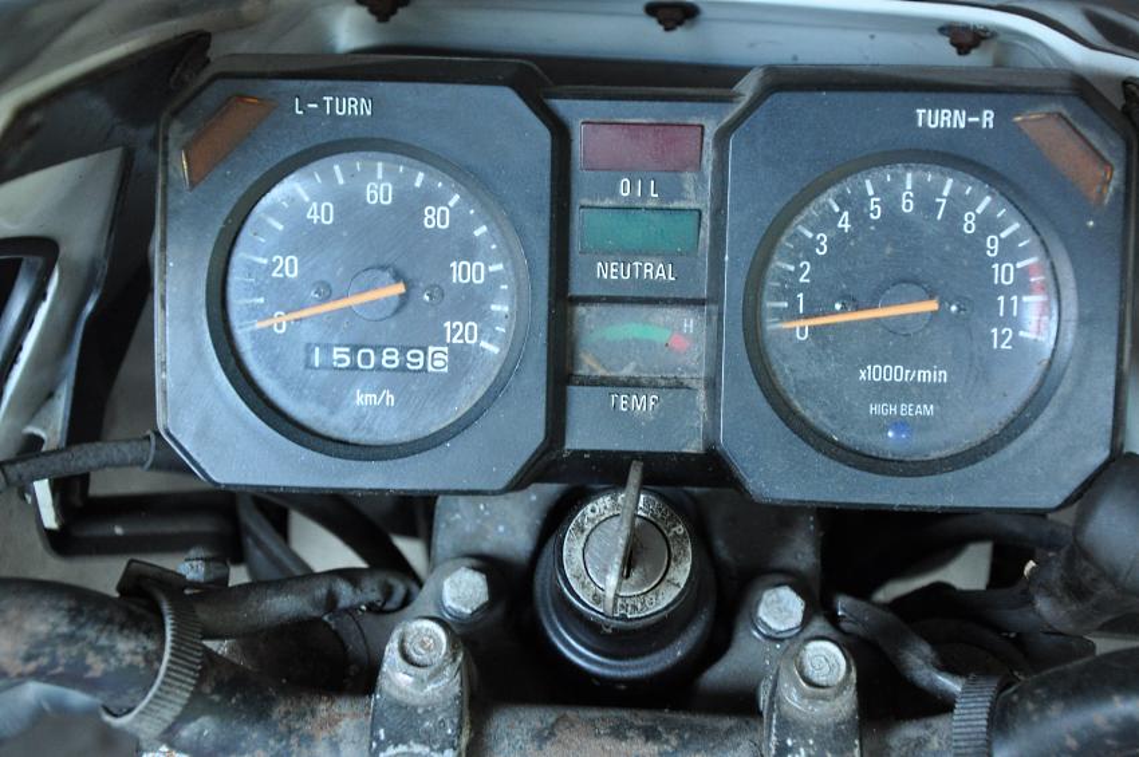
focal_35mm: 75
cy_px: 378
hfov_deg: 27.0
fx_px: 2371
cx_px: 570
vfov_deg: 18.1
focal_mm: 50
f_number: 5
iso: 1400
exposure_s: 1/8
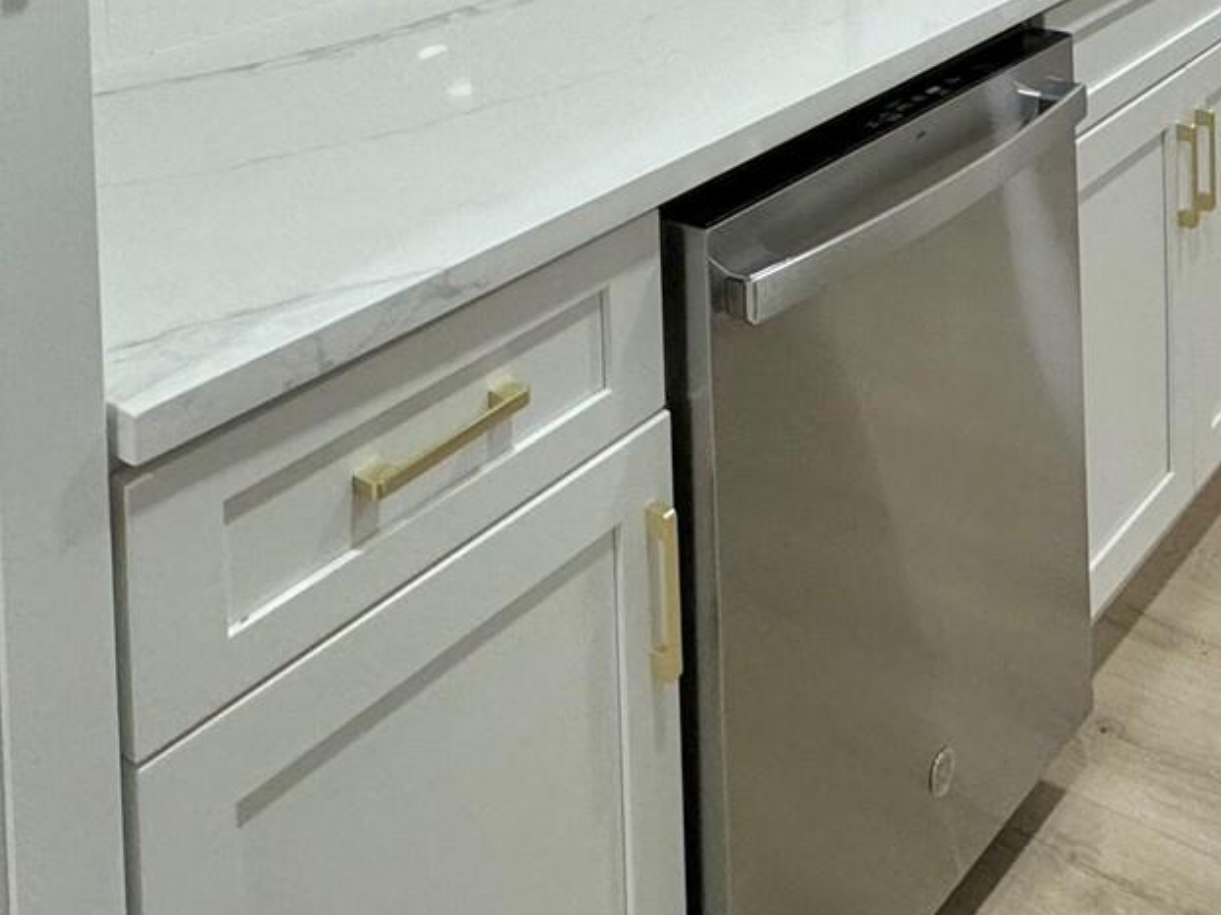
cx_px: 909
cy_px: -392
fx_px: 1622
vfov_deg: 25.3
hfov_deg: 40.1
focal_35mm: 46
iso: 160
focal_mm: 2.22
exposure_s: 1/120
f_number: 2.2
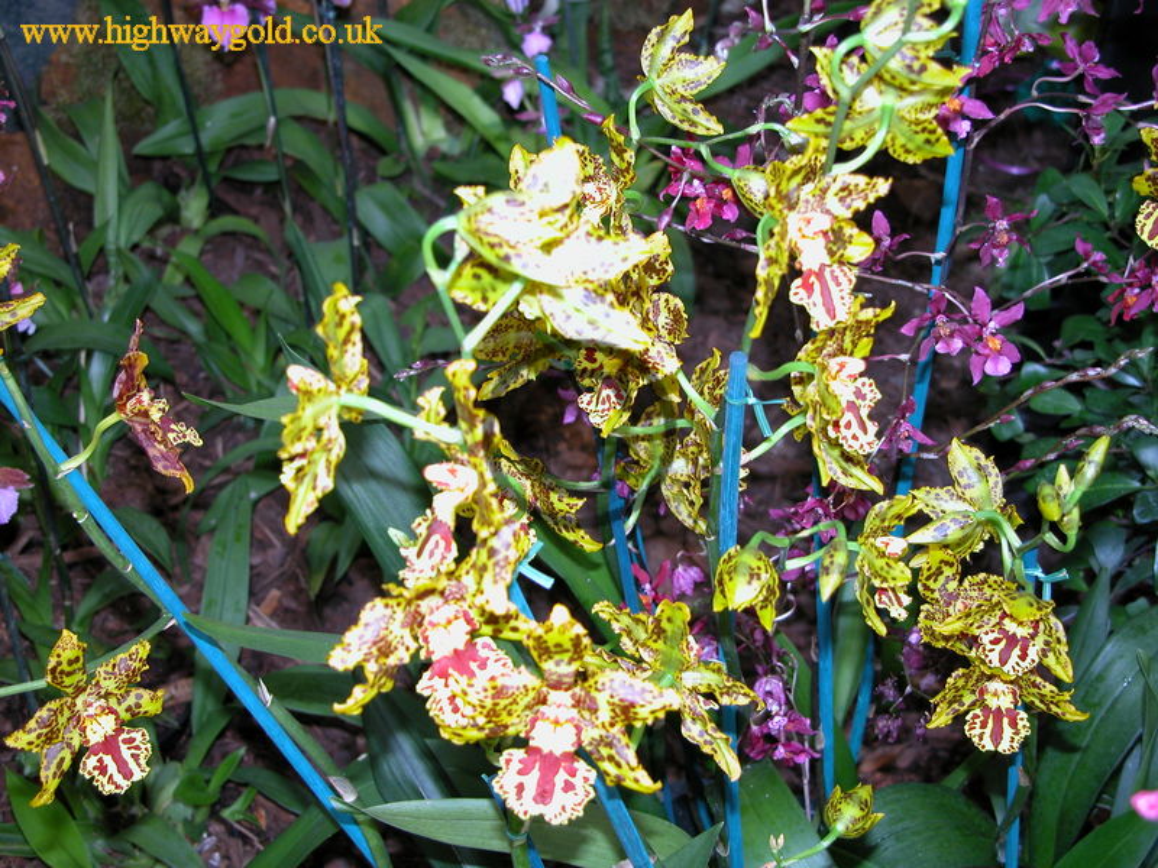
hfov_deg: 31.7
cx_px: 579
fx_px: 2041
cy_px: 434
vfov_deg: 24.0
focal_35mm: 61
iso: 100
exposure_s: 1/60.3
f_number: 3.2
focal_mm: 15.7
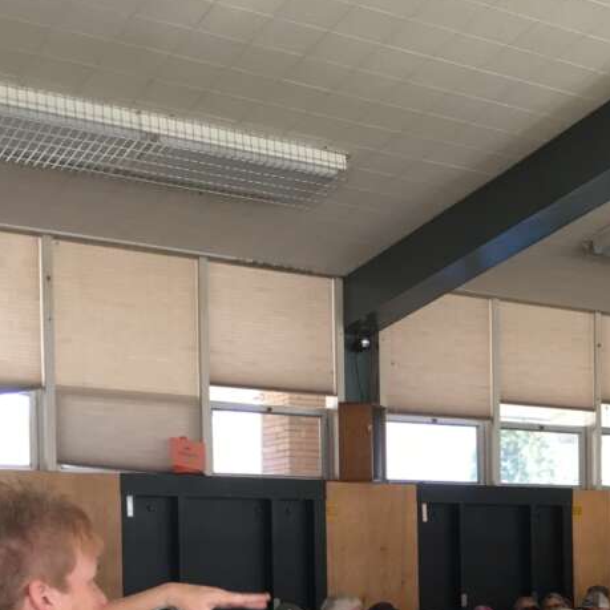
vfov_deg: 24.7
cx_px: 603
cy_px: 589
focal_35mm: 67
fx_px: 1336
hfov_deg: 24.6
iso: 40
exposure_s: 1/30
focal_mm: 4.15
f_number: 2.2
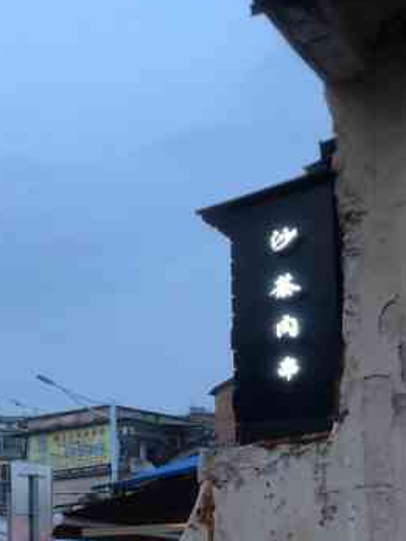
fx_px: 1173
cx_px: 112
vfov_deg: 25.7
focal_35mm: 75
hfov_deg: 19.5
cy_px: 410
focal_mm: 3.99
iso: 40
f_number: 1.8
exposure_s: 1/30
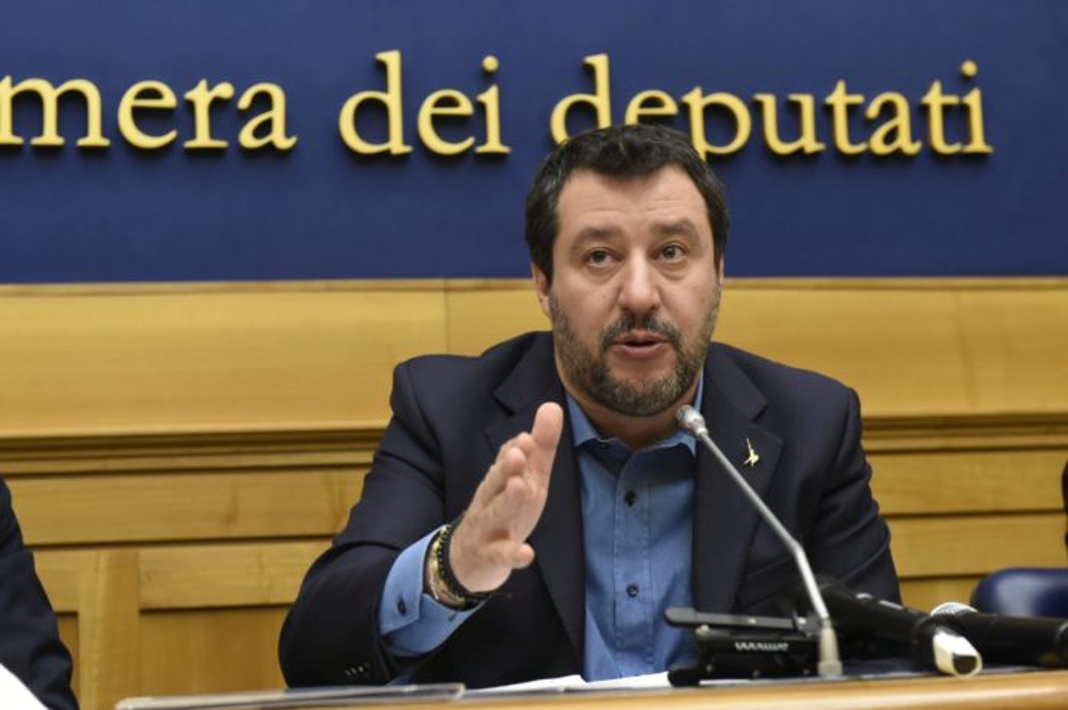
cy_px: 355
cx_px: 534
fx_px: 2075
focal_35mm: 70
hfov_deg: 28.9
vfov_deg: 19.4
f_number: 5
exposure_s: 1/160
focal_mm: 70
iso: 5000
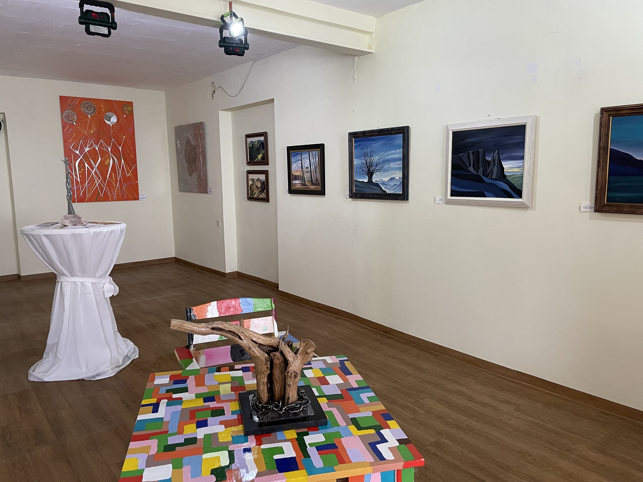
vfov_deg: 53.1
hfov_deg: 67.3
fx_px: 483
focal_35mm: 26
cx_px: 322
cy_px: 241
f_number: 1.6
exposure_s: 1/60
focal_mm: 4.2
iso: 200
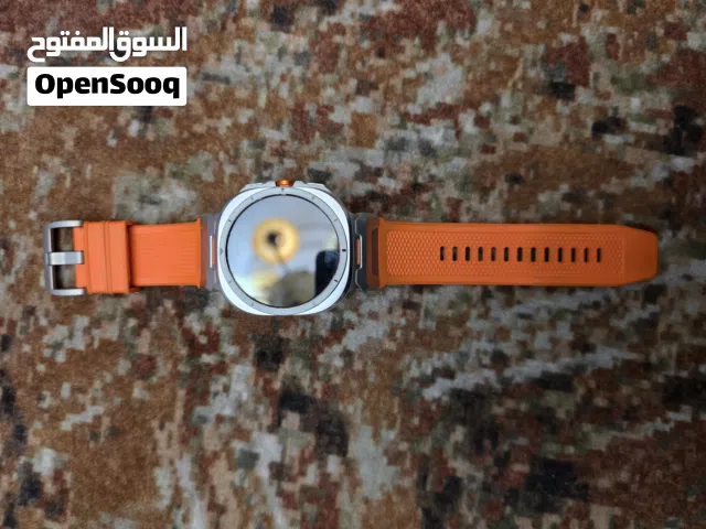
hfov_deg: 73.9
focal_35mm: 23
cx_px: 353
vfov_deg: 58.9
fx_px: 469
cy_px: 264
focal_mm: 6.3
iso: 400
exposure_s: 1/40
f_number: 1.7
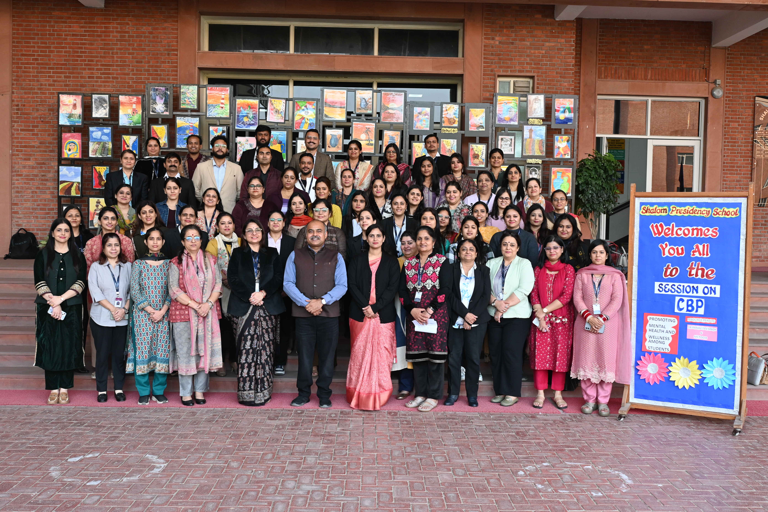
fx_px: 768
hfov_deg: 53.1
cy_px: 256
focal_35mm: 36
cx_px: 384
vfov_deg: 36.9
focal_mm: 24
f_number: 4
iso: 640
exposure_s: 1/125
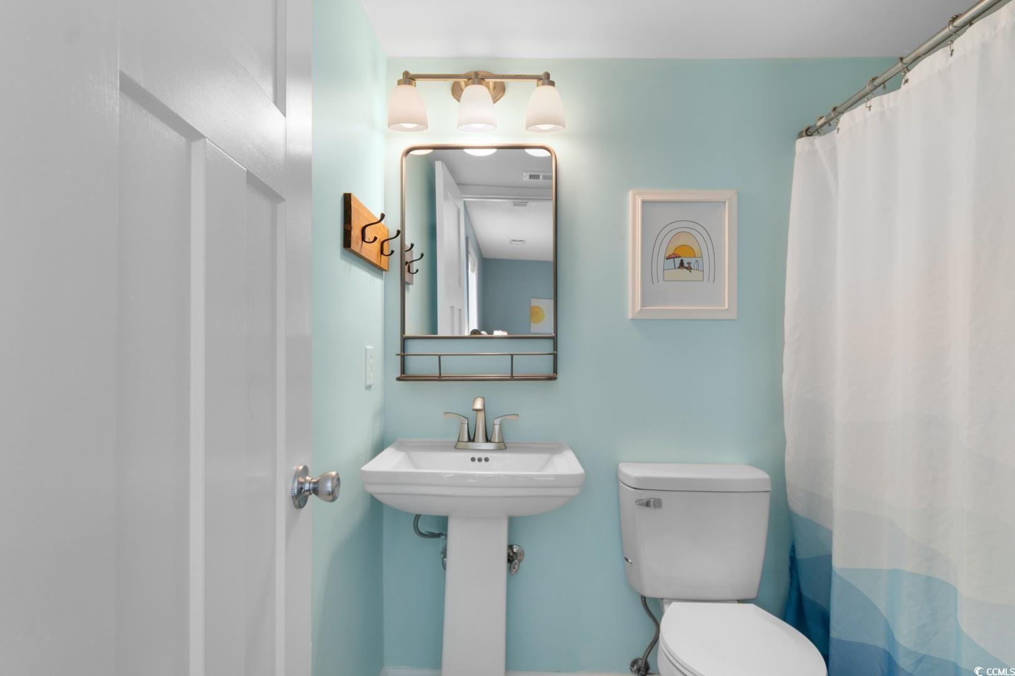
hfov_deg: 86.9
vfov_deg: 64.6
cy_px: 338
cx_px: 508
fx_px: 536
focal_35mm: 19
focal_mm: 13
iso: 100
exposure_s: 1/15
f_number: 4.8
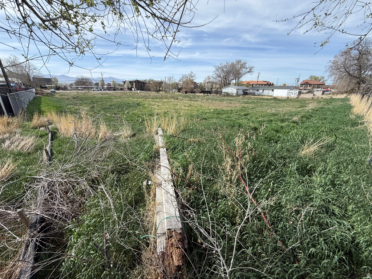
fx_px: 150
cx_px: 186
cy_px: 140
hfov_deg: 102.1
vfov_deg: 85.7
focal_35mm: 14
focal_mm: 2.22
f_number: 2.2
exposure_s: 1/1087
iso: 50
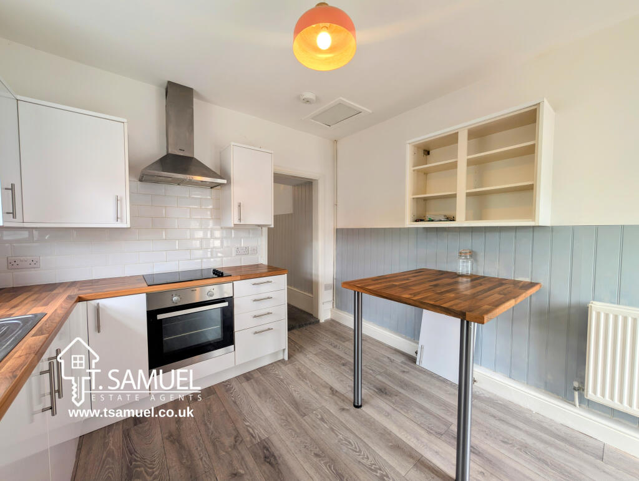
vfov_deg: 94.6
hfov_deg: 110.5
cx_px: 320
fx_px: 222
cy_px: 240
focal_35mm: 12
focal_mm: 2.02
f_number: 1.7
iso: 44
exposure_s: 1/104
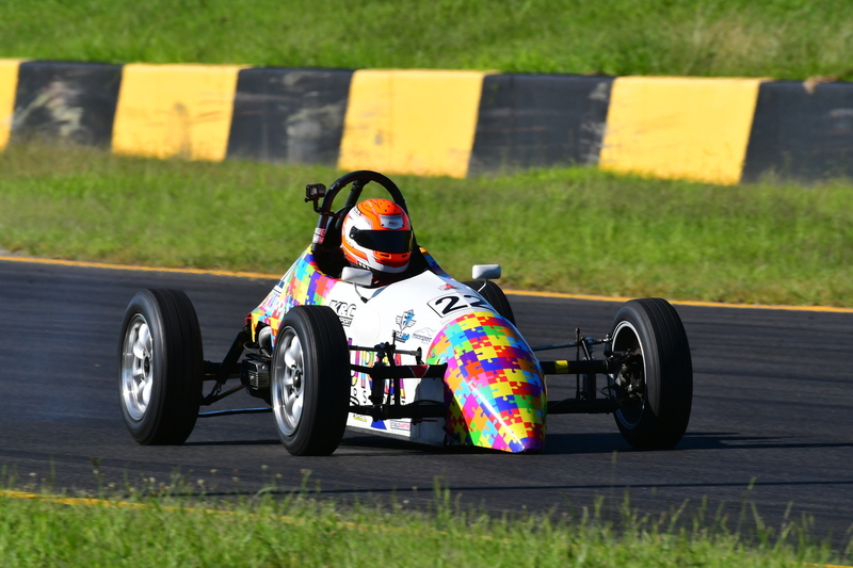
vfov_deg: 1.9
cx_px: 426
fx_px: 17055
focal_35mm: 720
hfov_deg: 2.9
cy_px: 284
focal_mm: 480
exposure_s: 1/640
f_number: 13
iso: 500
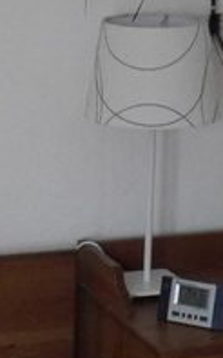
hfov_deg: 5.9
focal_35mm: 220
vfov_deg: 9.5
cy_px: 153
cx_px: 10
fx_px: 2141
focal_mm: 20
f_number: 4.5
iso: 3200
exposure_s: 1/60
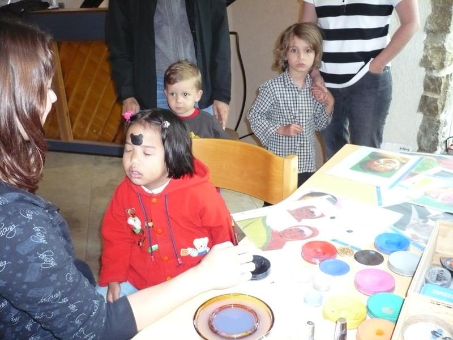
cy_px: 170
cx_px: 226
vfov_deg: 40.7
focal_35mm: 35
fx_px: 458
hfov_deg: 52.6
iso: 320
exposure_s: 1/30
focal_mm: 5.8
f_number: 2.8
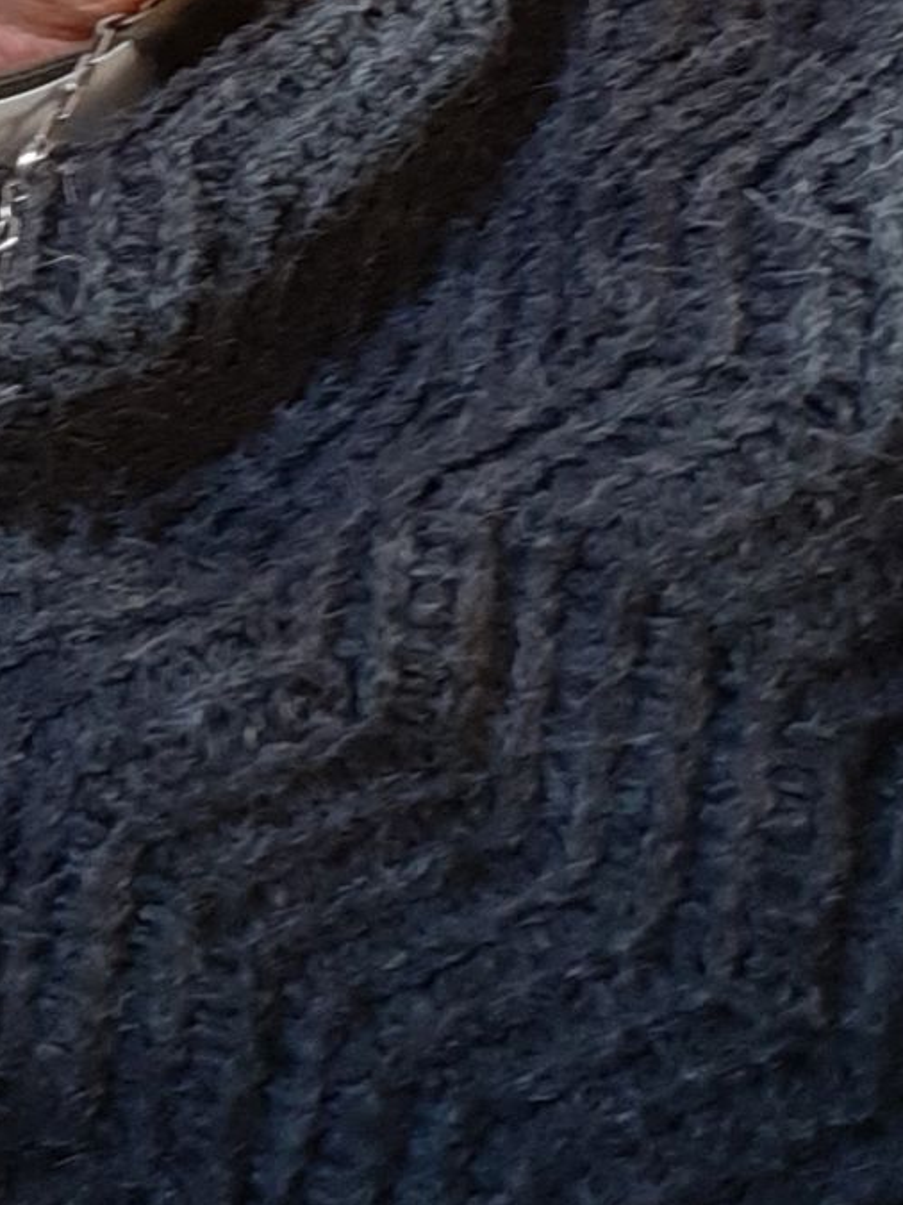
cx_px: 87
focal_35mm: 91
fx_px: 3166
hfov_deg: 16.0
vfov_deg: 20.8
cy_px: -20
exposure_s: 1/25
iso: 250
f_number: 2
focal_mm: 3.75
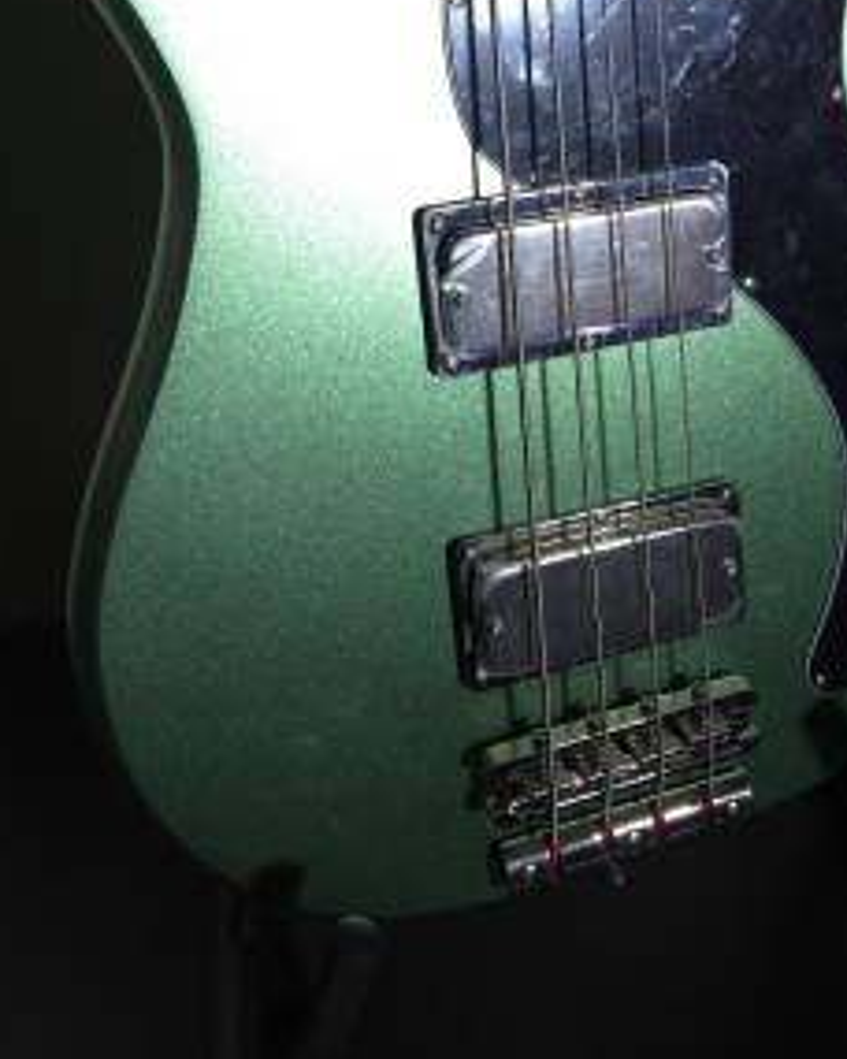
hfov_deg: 36.3
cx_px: 528
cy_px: 197
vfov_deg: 42.6
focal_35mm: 41
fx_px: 1285
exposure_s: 1/71
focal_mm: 5.4
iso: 125
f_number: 1.8
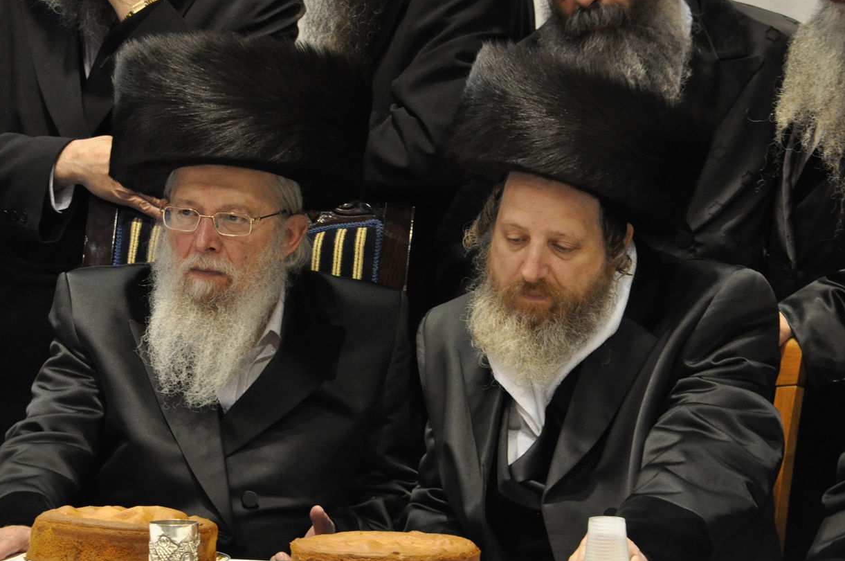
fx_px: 8062
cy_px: 264
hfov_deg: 6.0
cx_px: 379
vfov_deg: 4.0
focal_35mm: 344
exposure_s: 1/80
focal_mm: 200
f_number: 7.1
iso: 1600
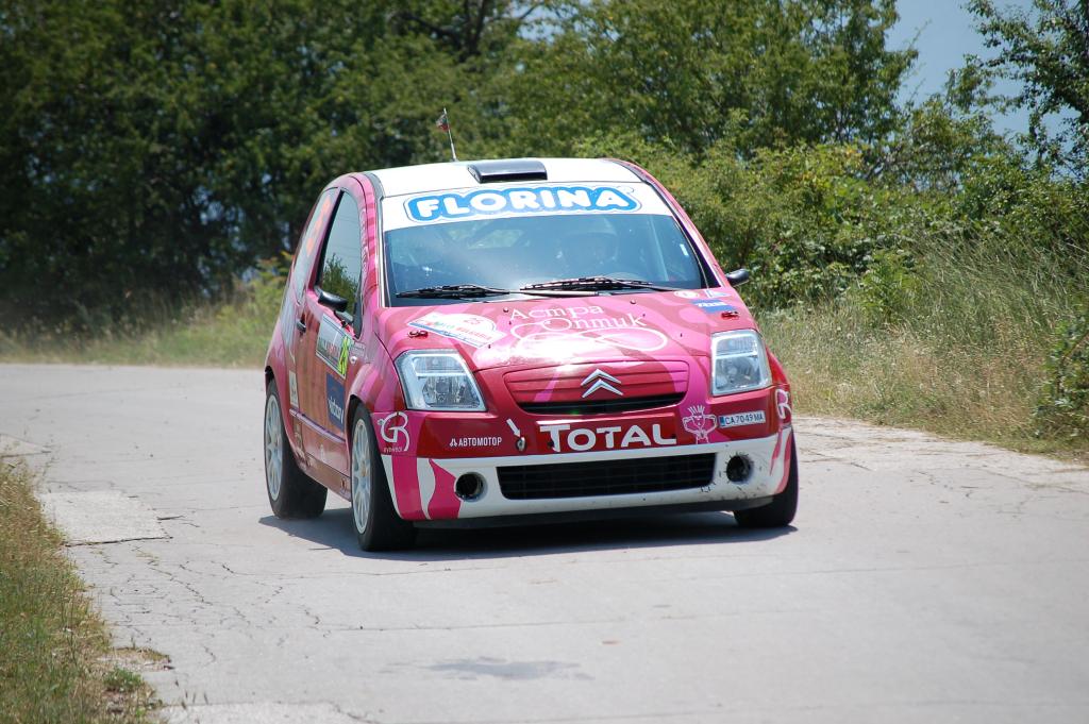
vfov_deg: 6.1
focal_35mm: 225
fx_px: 6801
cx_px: 544
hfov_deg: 9.2
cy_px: 362
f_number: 5.3
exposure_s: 1/1000
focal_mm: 150
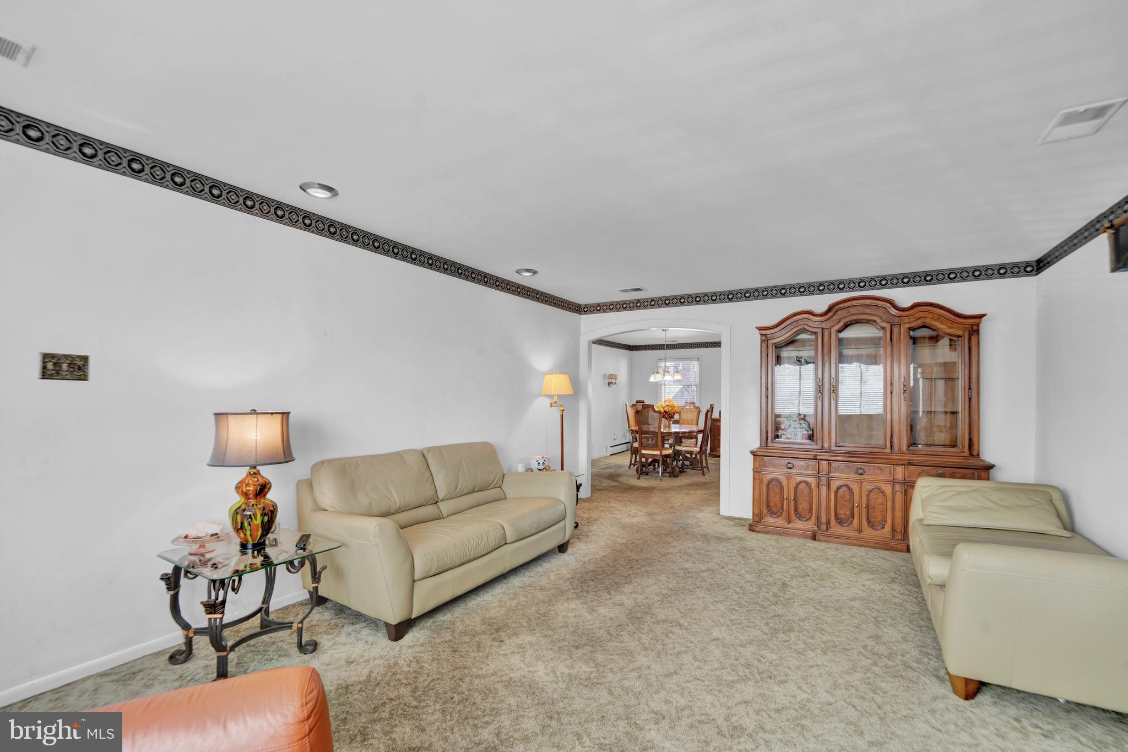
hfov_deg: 104.3
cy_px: 376
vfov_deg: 81.2
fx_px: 439
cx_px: 564
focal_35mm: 14
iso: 400
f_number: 8
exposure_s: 1/30
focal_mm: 14
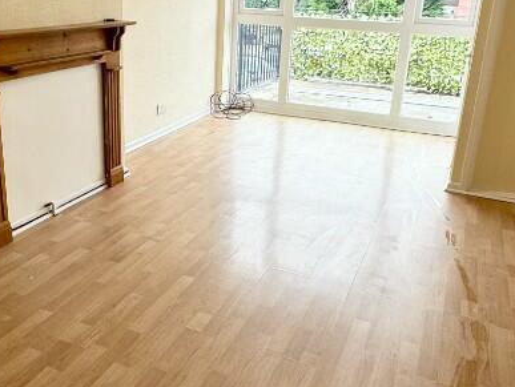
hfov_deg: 49.7
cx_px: 198
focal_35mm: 37
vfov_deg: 38.6
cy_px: 157
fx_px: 551
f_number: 2.2
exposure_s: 1/99
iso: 50
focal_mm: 2.22
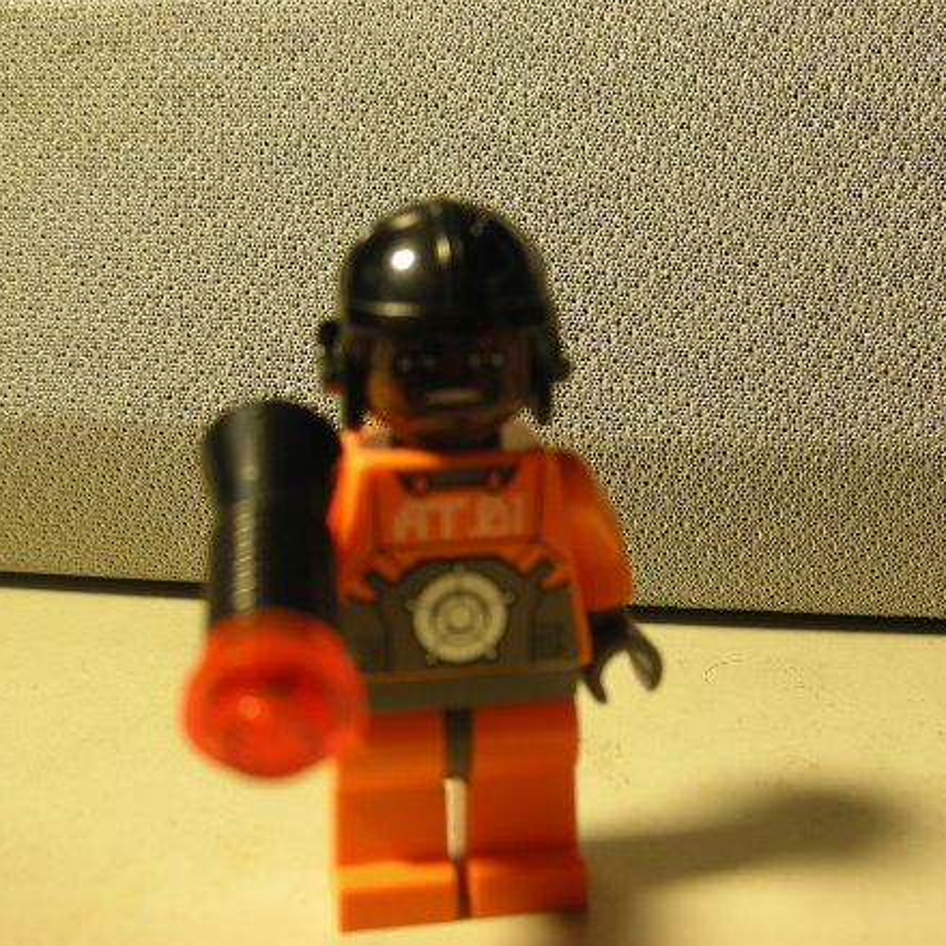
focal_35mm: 45
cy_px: 443
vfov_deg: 37.5
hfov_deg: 37.5
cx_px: 460
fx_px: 1391
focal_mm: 5.8
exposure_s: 1/5.7
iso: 50
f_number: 3
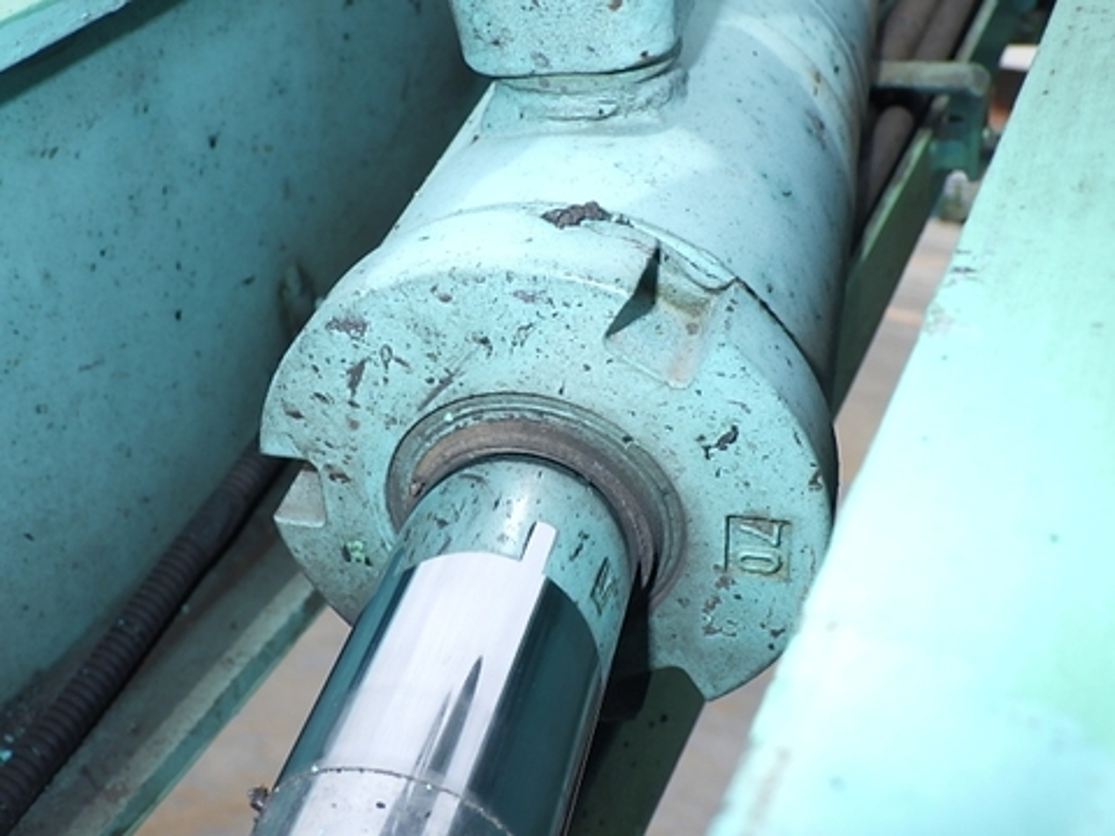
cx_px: 558
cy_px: 418
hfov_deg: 44.8
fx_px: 1353
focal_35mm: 42
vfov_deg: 34.3
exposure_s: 1/800
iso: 125
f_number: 4.2
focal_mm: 7.5
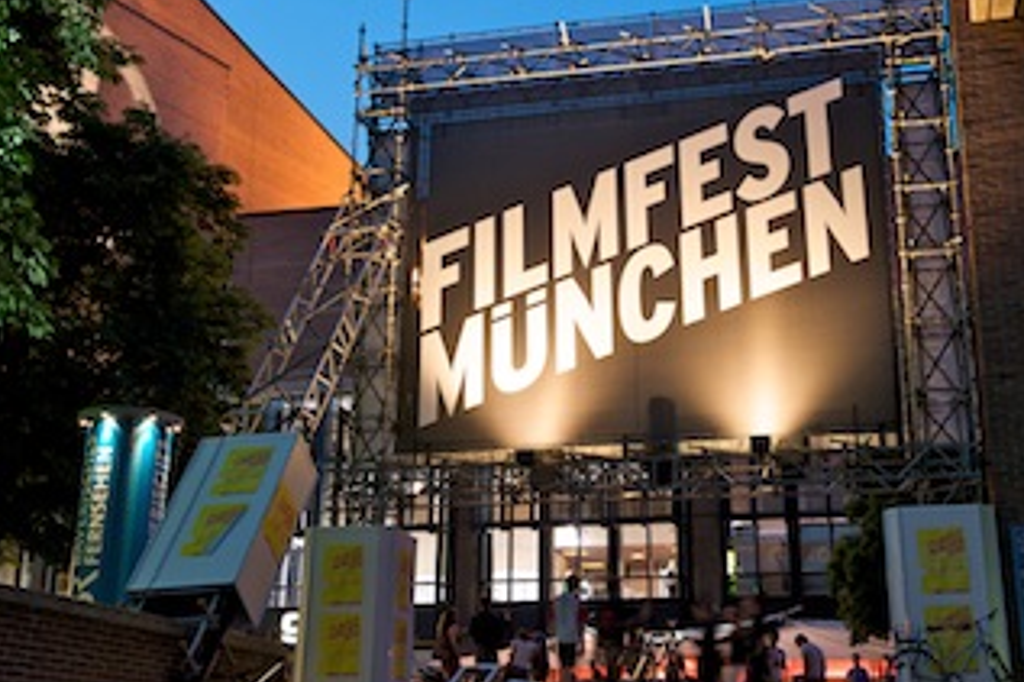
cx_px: 569
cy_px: 326
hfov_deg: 41.1
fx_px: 1365
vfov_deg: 28.0
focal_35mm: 48
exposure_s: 1/4
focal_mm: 38
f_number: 11
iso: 1000
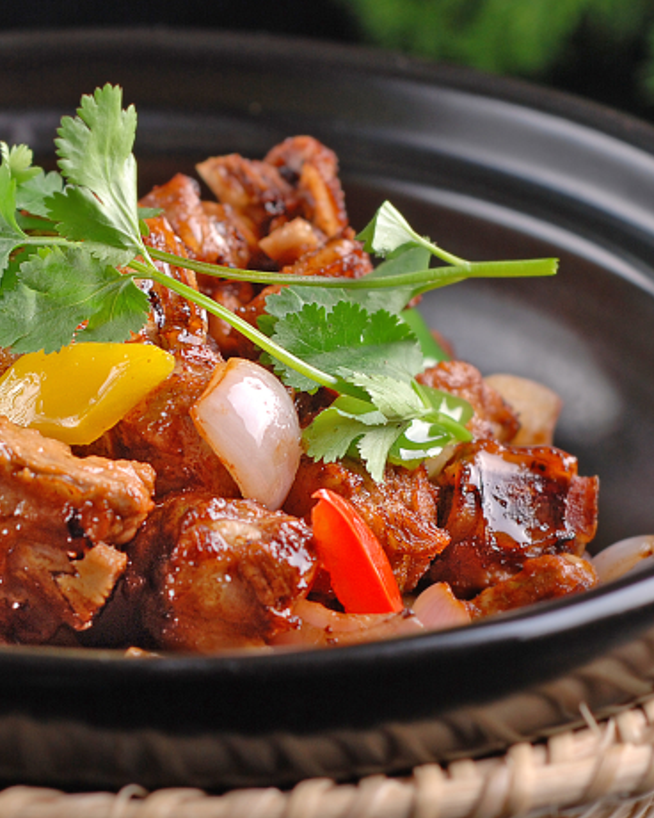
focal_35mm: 157
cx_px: 78
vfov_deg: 12.3
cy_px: 501
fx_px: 3799
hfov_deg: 9.8
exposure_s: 1/125
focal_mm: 50
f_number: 4
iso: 100
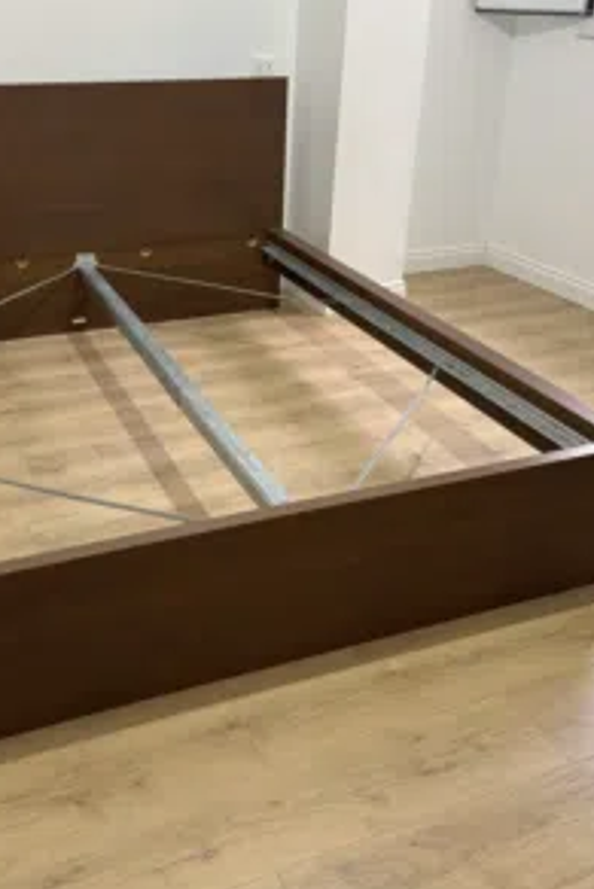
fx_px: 915
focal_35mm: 37
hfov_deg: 35.7
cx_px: 207
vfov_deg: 51.1
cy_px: 314
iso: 250
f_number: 1.6
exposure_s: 1/50
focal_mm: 5.96
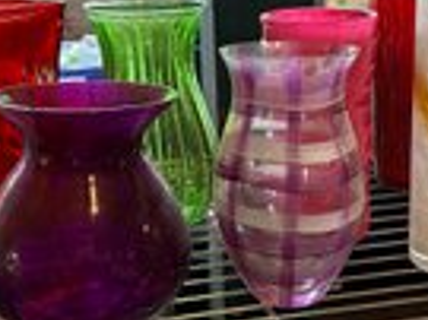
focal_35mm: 61
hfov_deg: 31.6
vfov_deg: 23.9
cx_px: 262
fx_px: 754
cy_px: 125
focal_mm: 6.86
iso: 500
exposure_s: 1/60
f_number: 1.78
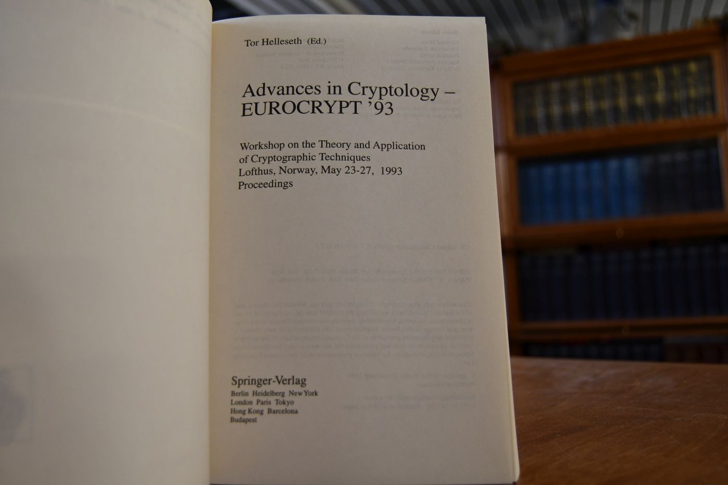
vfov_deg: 38.9
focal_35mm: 34
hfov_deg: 55.8
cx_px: 364
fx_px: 687
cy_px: 242
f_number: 3.8
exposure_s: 1/250
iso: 800
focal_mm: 23
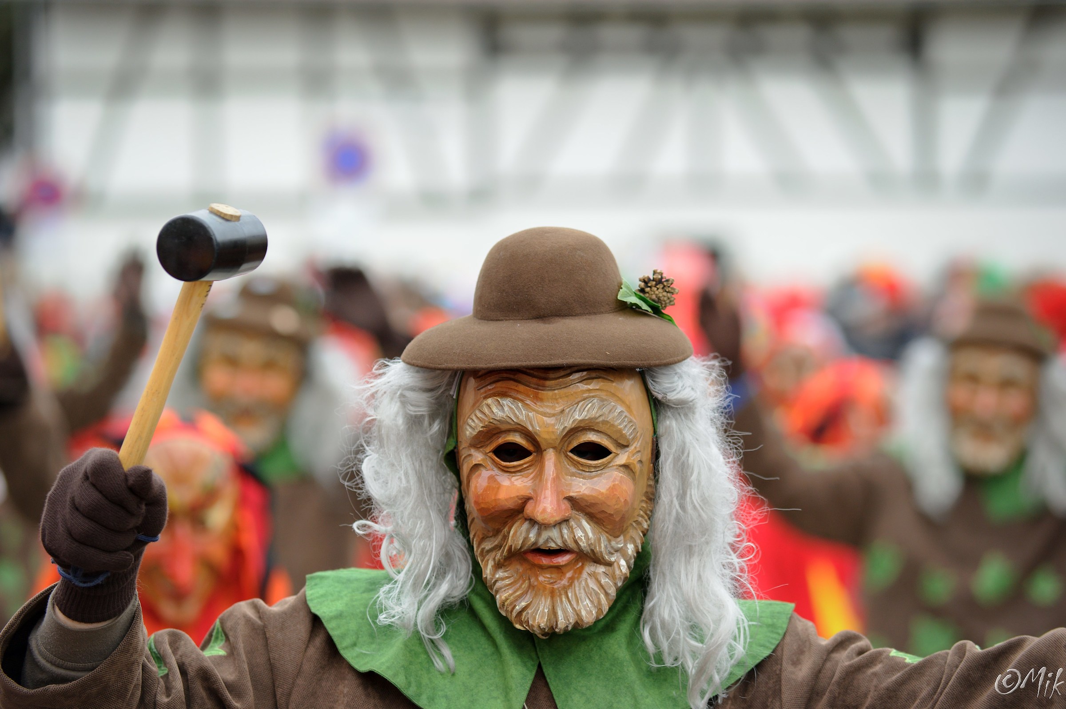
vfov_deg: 8.8
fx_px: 4586
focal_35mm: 155
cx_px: 533
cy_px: 354
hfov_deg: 13.3
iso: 800
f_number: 4
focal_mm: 155
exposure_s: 1/500
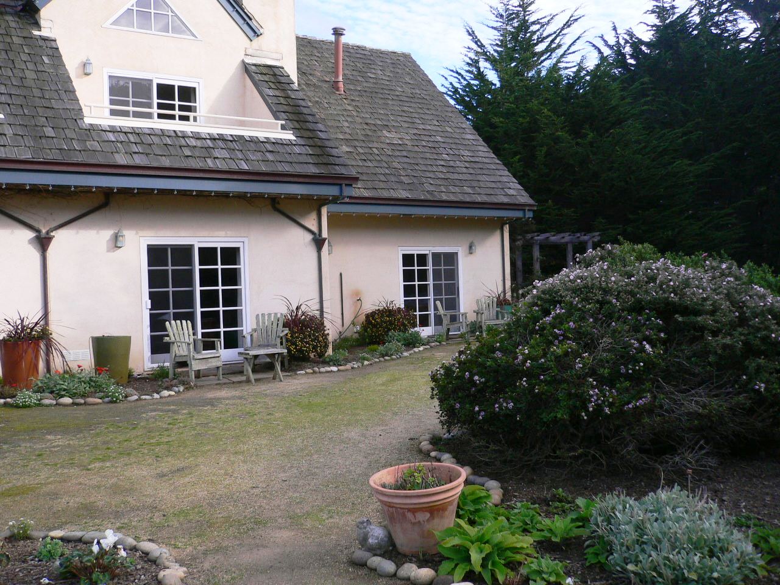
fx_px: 789
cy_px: 292
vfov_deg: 40.7
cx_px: 390
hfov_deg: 52.6
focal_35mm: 35
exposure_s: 1/500
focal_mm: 5.8
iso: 80
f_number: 2.8
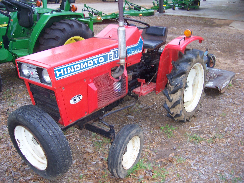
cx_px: 122
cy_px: 92
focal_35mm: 36
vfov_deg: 39.7
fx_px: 254
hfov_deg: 51.4
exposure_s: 1/60
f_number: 3
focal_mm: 6
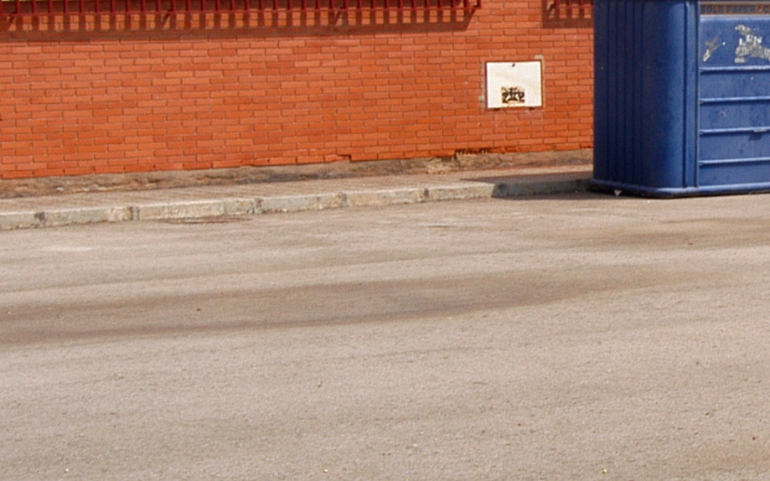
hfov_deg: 16.4
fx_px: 2518
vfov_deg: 10.9
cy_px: 170
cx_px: 1004
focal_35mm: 120
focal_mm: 24
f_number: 22
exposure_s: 1/90
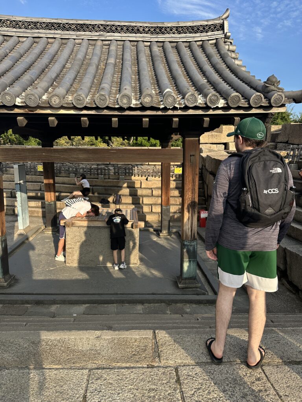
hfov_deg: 56.8
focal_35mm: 24
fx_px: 279
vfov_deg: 71.6
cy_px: 201
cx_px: 151
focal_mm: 6.86
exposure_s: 1/1517
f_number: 1.78
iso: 80
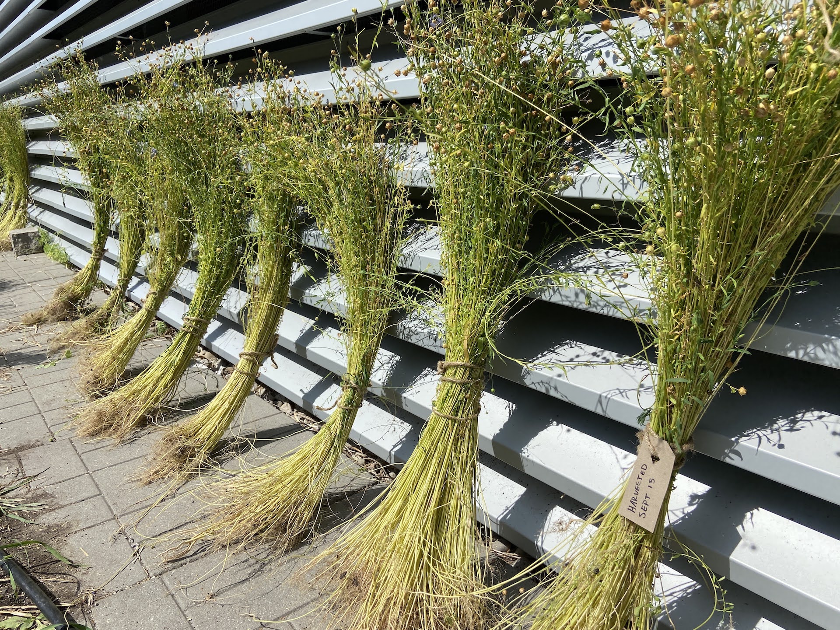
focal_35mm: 26
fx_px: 631
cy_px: 315
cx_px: 420
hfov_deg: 67.3
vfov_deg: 53.1
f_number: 1.8
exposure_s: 1/3401
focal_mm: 4.25
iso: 32
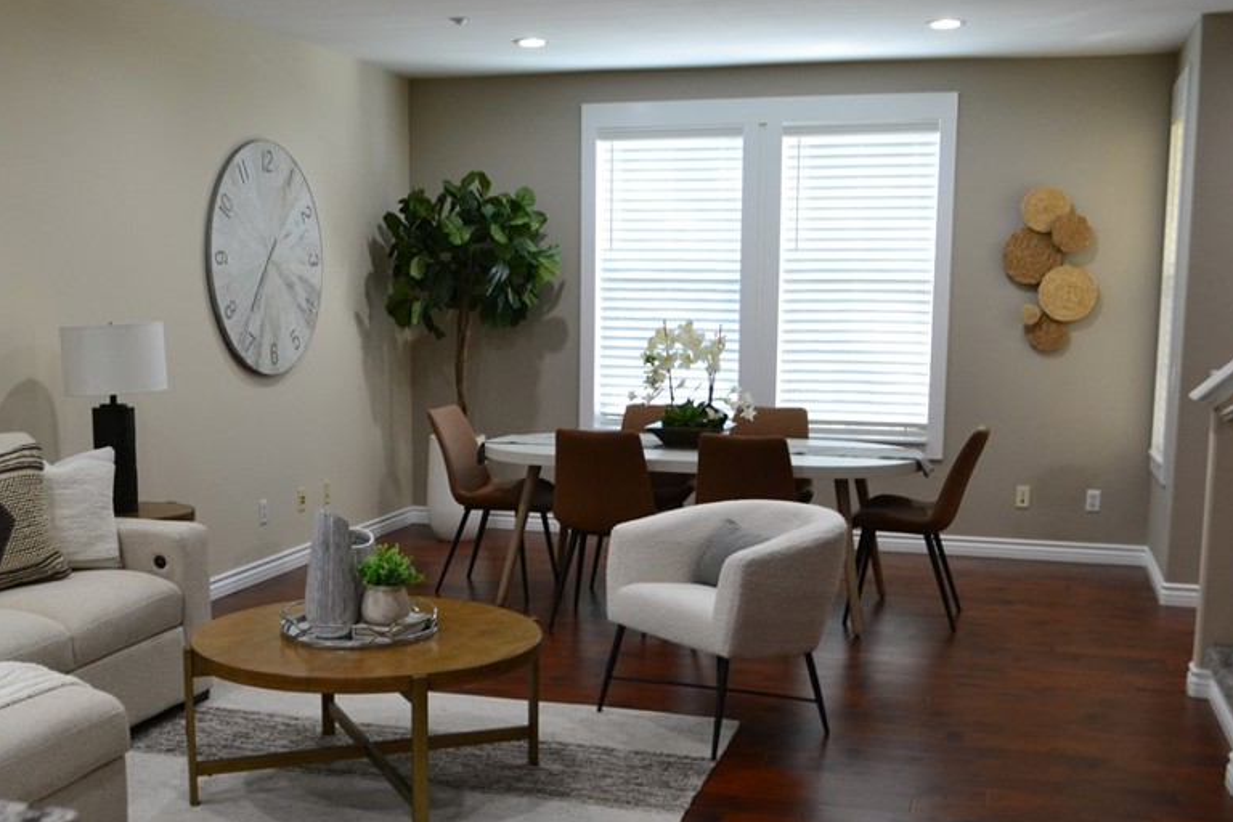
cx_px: 511
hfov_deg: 48.2
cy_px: 513
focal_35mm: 40
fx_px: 1370
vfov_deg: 33.2
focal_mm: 20
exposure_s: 1/60
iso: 800
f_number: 5.6
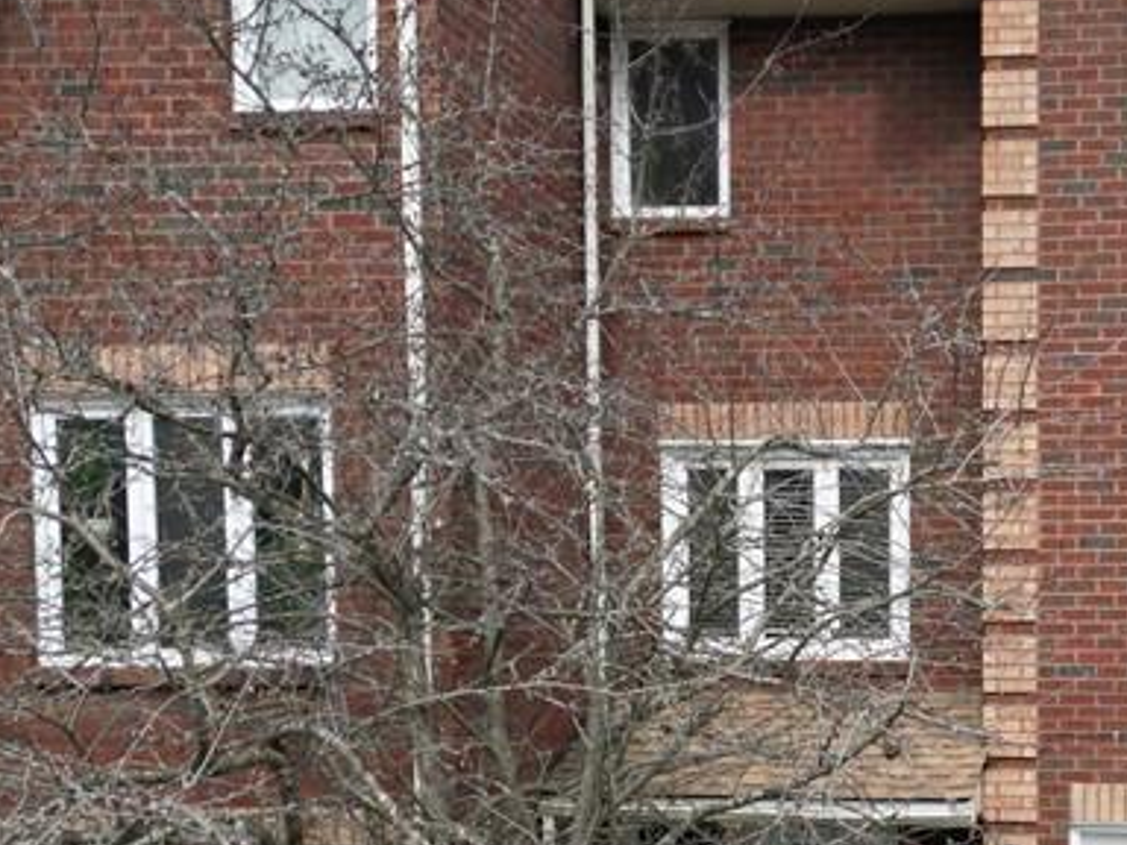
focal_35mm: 64
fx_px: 2084
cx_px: 957
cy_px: 751
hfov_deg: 29.3
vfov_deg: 22.4
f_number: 1.7
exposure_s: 1/2500
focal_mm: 6.72
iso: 200
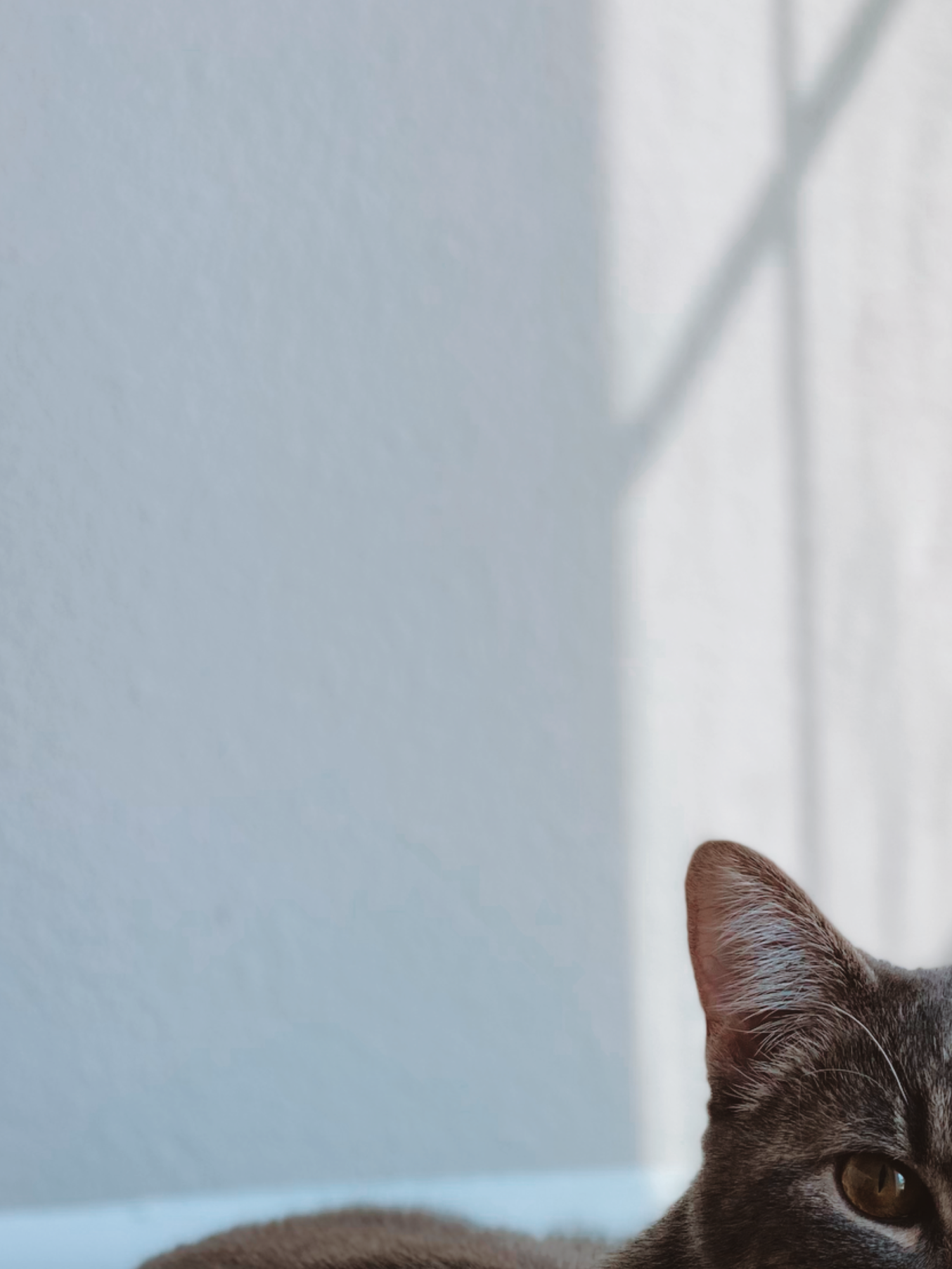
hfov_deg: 15.3
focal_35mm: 96
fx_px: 3520
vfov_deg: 20.3
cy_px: 937
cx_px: 819
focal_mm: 6
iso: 20
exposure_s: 1/158
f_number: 2
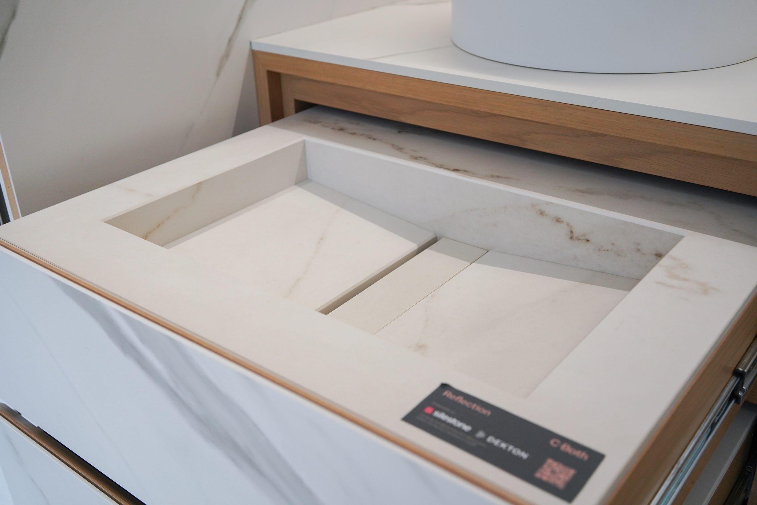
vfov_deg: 37.9
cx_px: 378
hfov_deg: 54.4
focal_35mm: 35
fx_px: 736
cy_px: 252
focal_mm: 35
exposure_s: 1/320
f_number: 5
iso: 1600
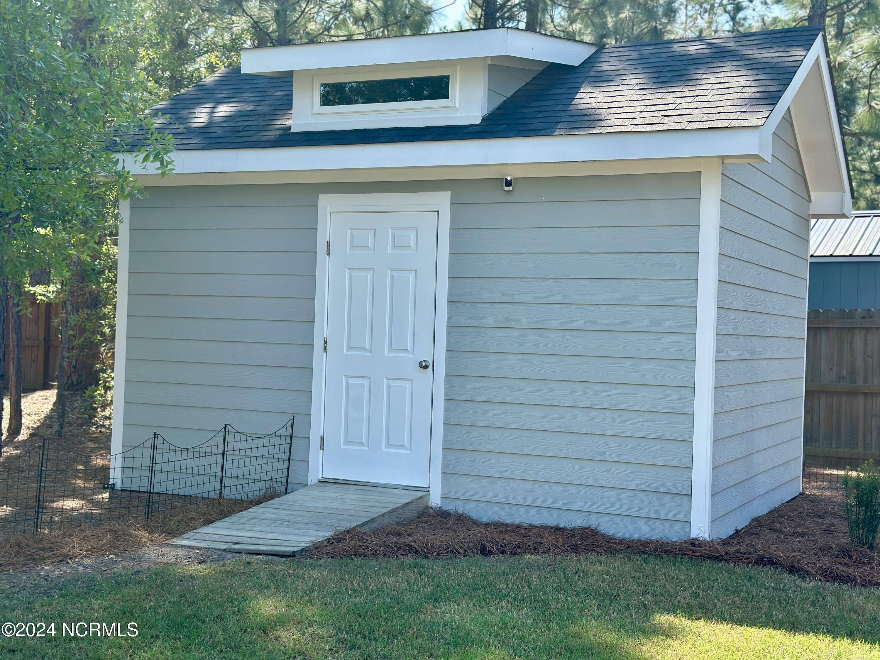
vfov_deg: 30.3
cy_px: 330
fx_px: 1220
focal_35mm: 48
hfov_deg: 39.7
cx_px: 440
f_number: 1.78
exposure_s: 1/1565
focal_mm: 6.86
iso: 80
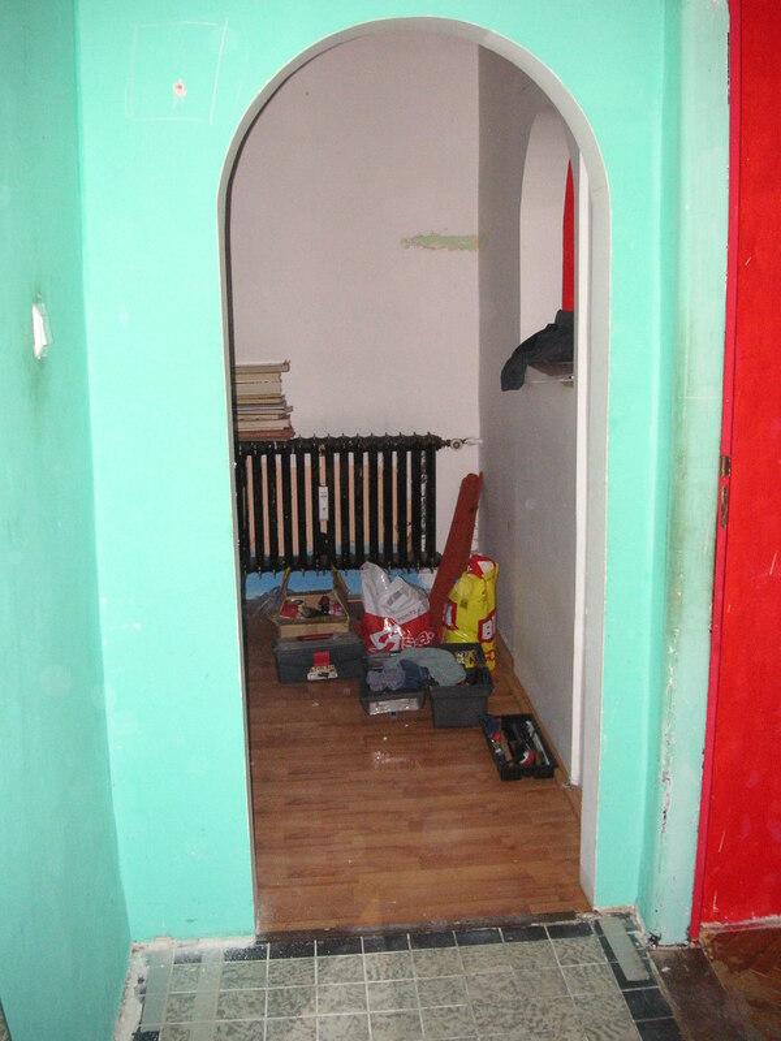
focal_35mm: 37
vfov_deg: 50.1
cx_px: 390
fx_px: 1113
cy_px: 520
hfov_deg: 38.7
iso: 160
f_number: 2.8
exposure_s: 1/45
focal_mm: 6.1
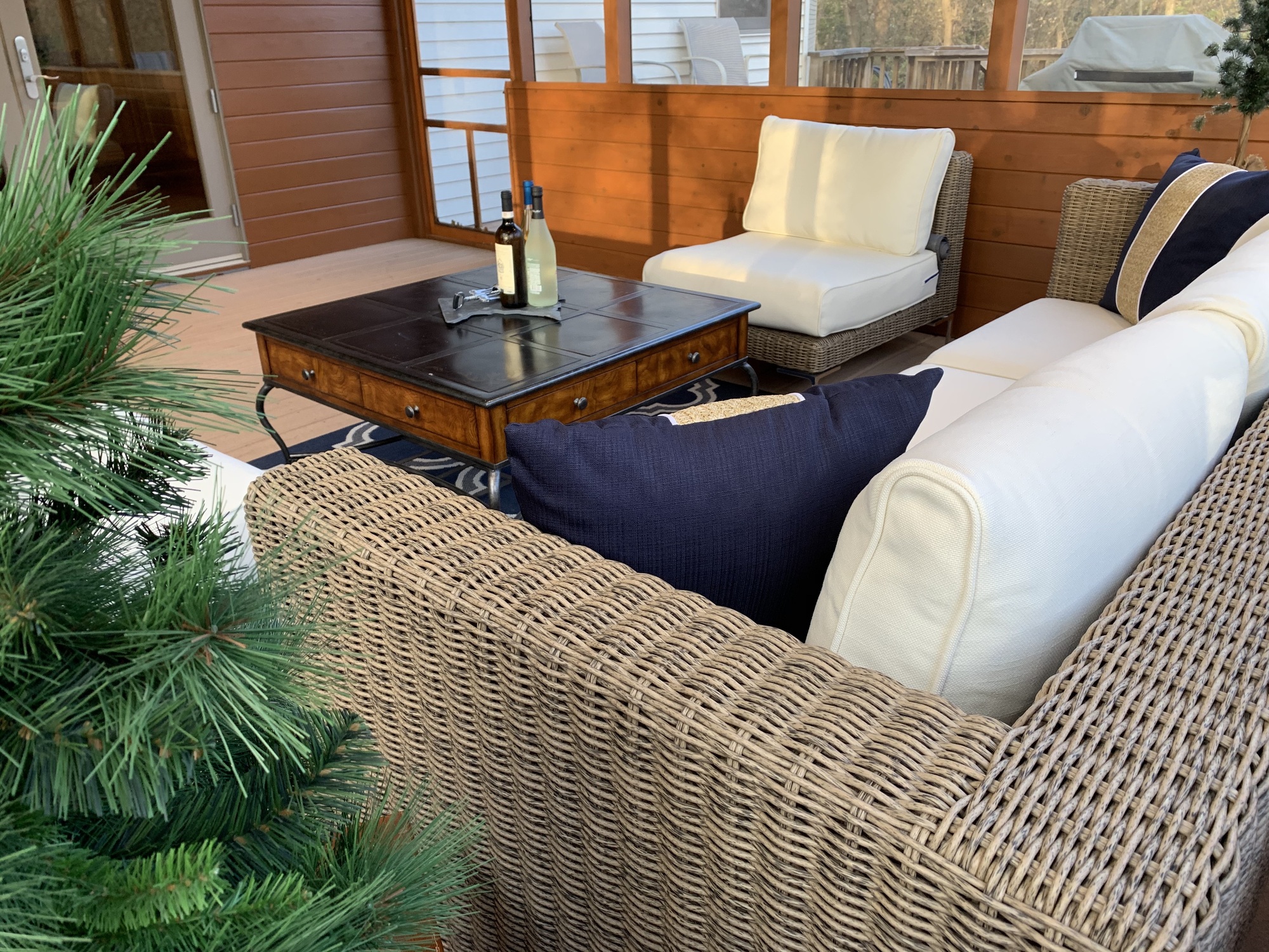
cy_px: 476
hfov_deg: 67.3
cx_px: 634
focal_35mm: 26
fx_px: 953
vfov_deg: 53.1
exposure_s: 1/121
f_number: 1.8
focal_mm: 4.25
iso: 100
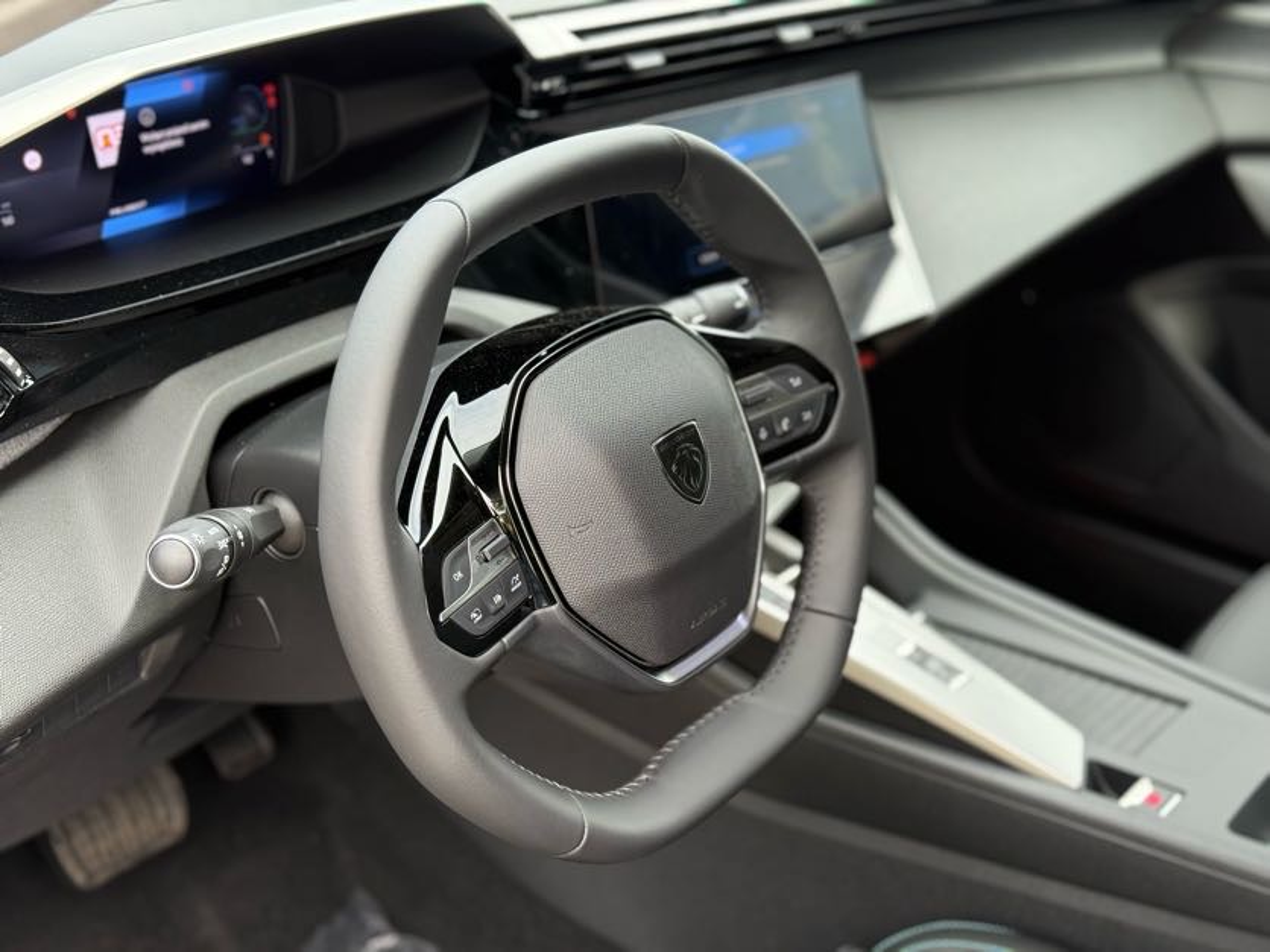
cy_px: 476
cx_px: 635
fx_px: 1761
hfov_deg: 39.7
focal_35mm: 48
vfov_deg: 30.3
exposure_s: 1/243
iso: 100
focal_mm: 6.76
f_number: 1.78
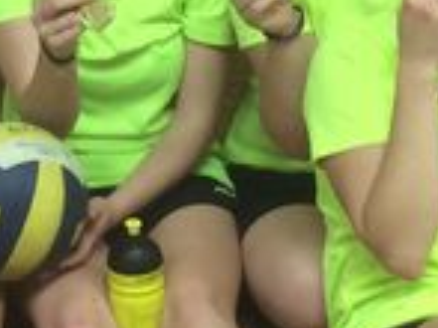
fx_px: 2200
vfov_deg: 8.5
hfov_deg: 11.3
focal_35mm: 174
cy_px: 67
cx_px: 116
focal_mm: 3.3
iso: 64
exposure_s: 1/24
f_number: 2.4
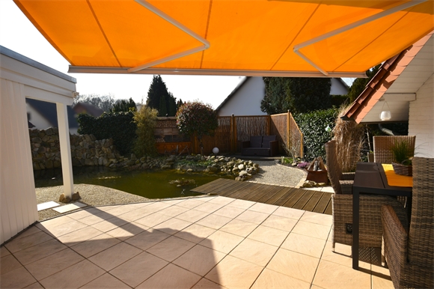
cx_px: 217
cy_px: 144
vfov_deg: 73.7
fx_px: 193
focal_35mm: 16
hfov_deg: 96.8
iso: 100
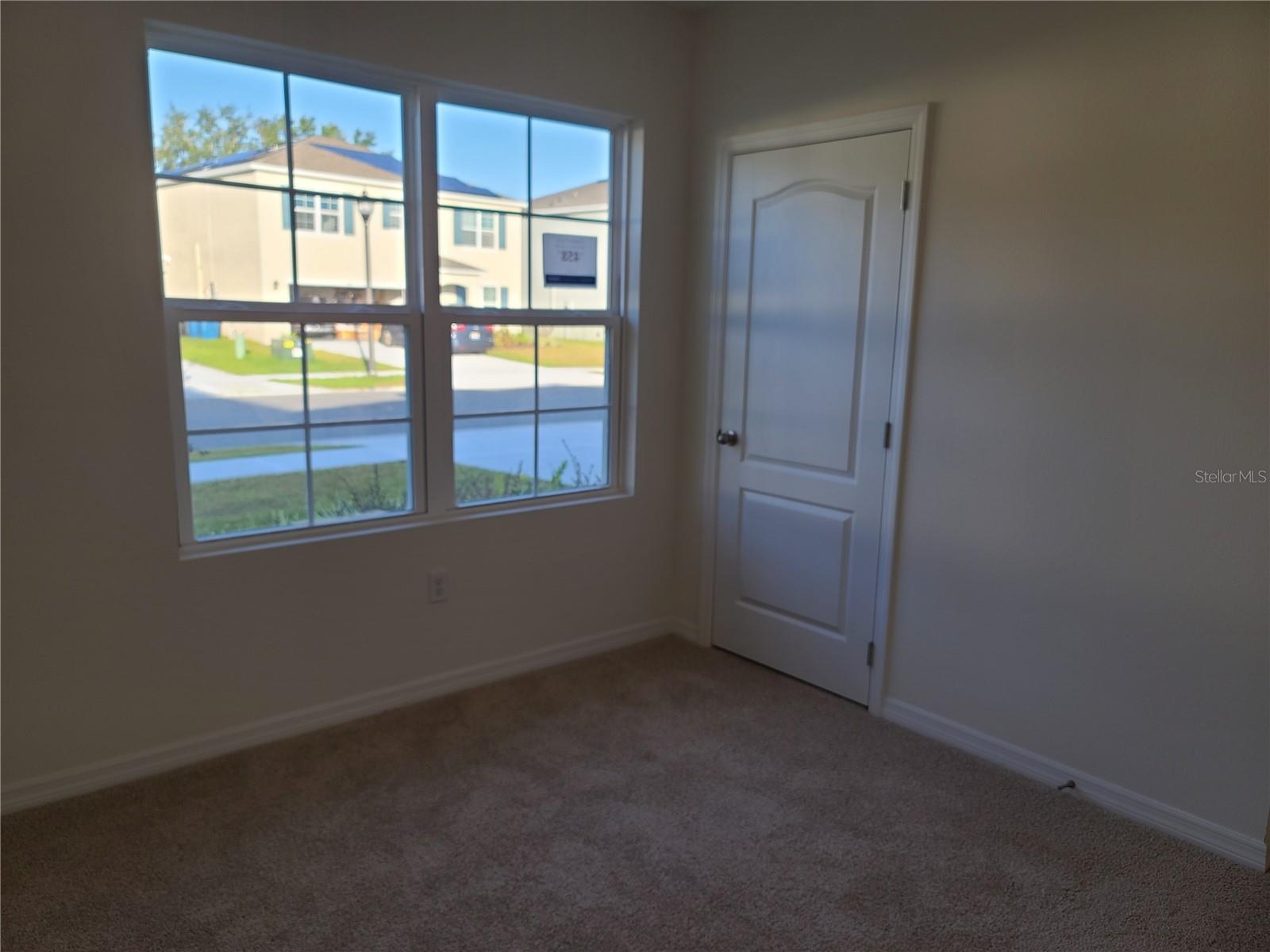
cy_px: 476
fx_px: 917
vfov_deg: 54.9
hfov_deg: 69.4
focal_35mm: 25
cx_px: 635
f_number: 1.8
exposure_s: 1/120
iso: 25
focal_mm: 7
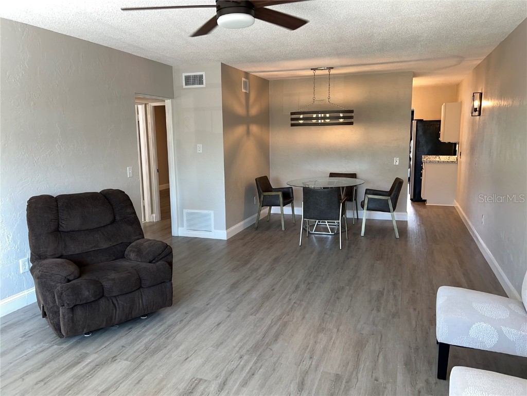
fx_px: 396
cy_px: 198
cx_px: 264
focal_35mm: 26
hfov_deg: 67.3
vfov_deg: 53.1
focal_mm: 5.7
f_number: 1.5
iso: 32
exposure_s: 1/32
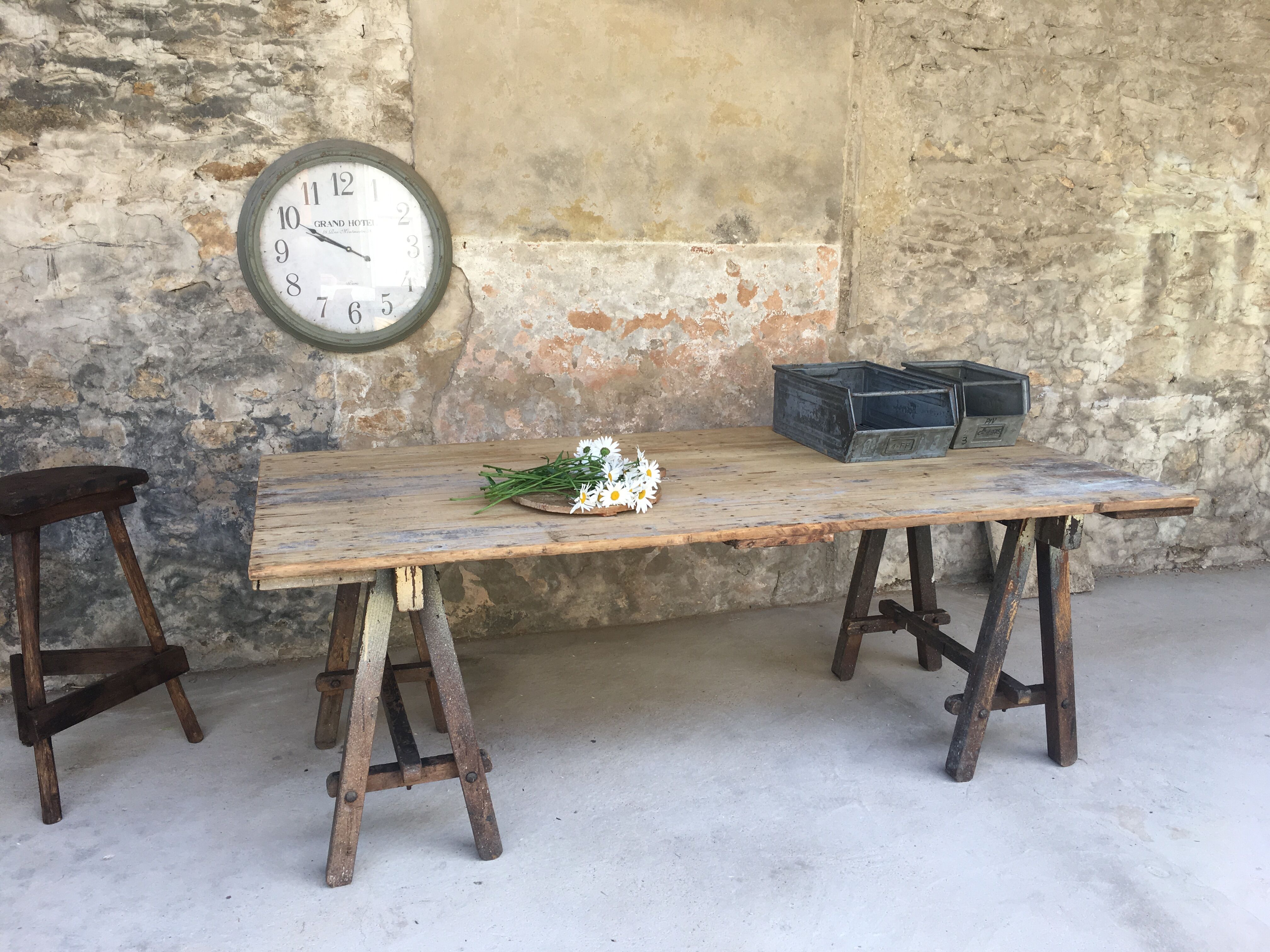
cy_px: 476
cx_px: 635
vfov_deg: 48.2
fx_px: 1064
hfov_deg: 61.7
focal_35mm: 29
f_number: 2.2
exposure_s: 1/100
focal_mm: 4.15
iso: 32
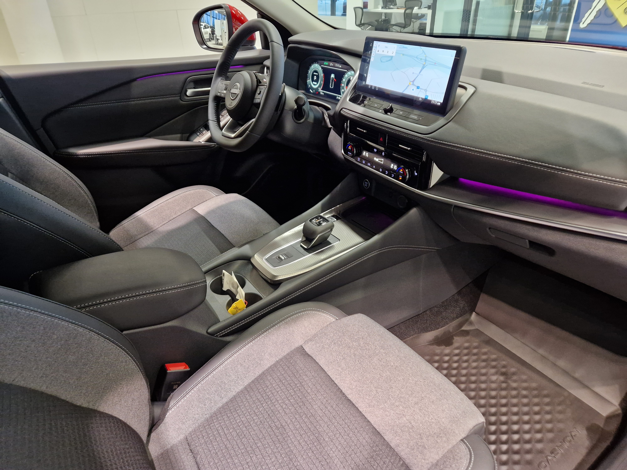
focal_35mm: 23
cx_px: 314
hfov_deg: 73.9
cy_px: 235
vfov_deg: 58.9
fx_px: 417
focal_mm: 5.4
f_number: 1.8
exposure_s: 1/100
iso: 400
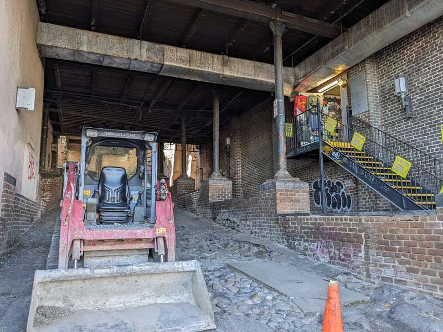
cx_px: 222
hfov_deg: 65.3
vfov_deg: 51.4
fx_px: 346
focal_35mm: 27
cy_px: 166
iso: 63
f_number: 1.73
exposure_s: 1/120
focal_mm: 4.38
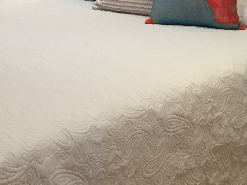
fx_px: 592
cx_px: 28
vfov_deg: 17.1
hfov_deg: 23.0
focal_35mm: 83
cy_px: -27
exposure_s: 1/33
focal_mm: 4.15
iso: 160
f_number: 2.2
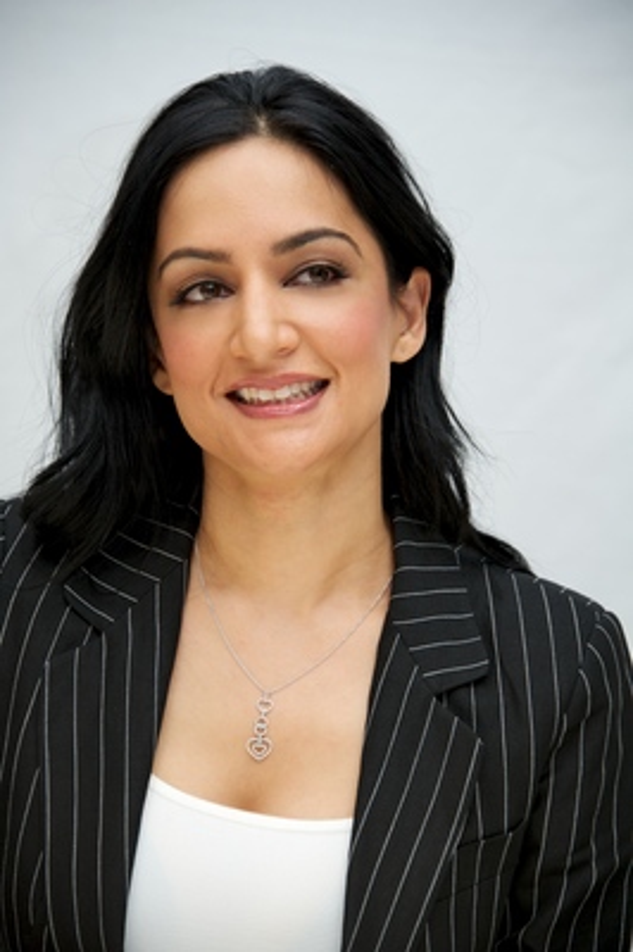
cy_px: 476
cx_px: 316
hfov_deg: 8.6
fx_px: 4227
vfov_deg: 12.8
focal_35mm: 160
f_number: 5.6
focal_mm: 160
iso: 500
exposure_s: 1/60
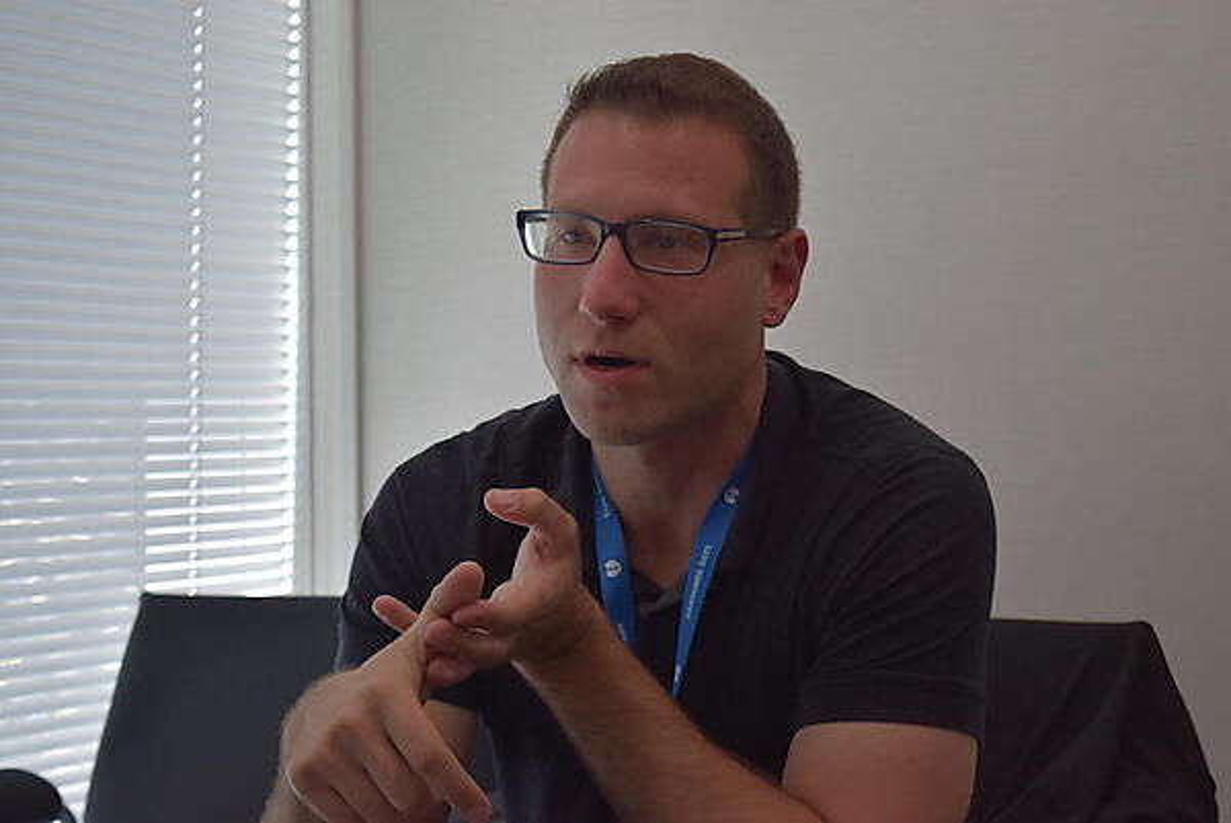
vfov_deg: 17.5
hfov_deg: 26.0
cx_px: 616
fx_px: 2669
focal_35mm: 78
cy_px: 412
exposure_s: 1/160
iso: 400
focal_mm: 52
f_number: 6.3
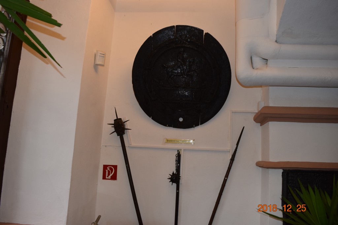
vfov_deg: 47.9
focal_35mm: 27
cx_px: 169
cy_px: 112
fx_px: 253
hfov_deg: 67.4
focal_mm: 18
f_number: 5
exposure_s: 1/100
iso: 800
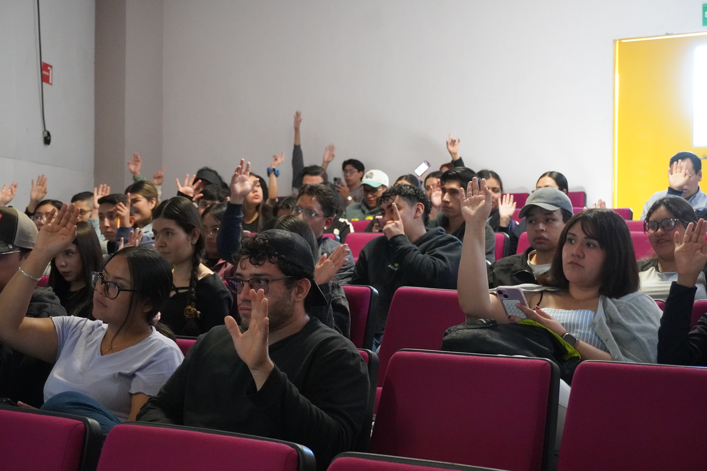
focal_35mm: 63
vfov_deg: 21.6
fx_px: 1237
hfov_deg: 31.9
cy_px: 236
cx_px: 354
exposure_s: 1/50
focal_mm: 42
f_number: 5.6
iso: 6400
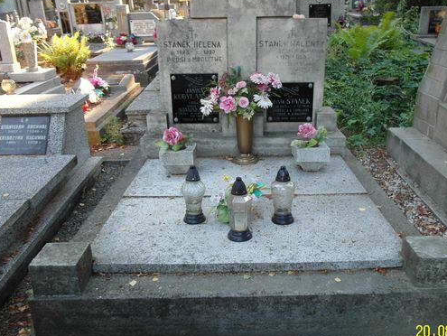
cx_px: 240
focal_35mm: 31
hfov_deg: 58.3
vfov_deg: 45.5
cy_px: 160
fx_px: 401
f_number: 2.8
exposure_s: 1/45
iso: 100
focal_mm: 5.2
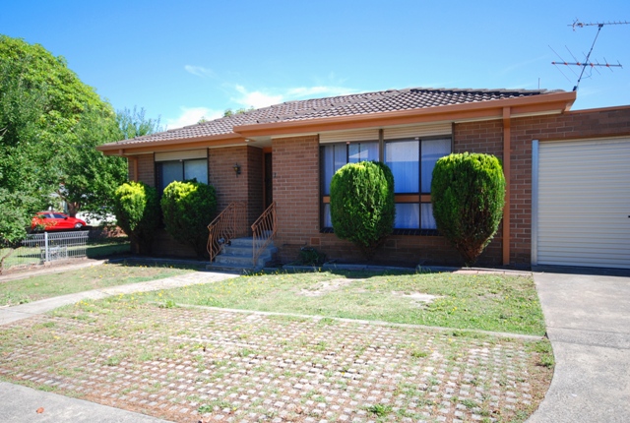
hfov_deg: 77.2
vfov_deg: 56.4
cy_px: 212
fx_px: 395
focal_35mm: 22
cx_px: 315
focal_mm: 15
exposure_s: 1/320
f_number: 5
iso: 200
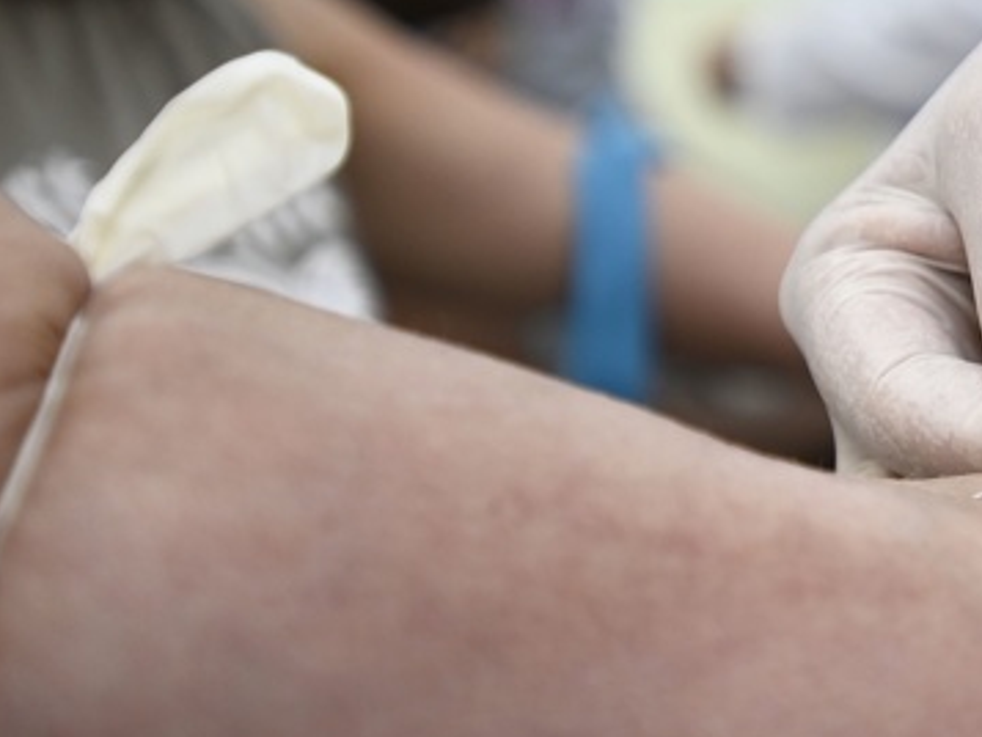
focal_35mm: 95
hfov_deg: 19.5
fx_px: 2696
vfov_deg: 15.5
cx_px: 1153
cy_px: 198
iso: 800
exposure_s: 1/200
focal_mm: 35
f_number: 2.8
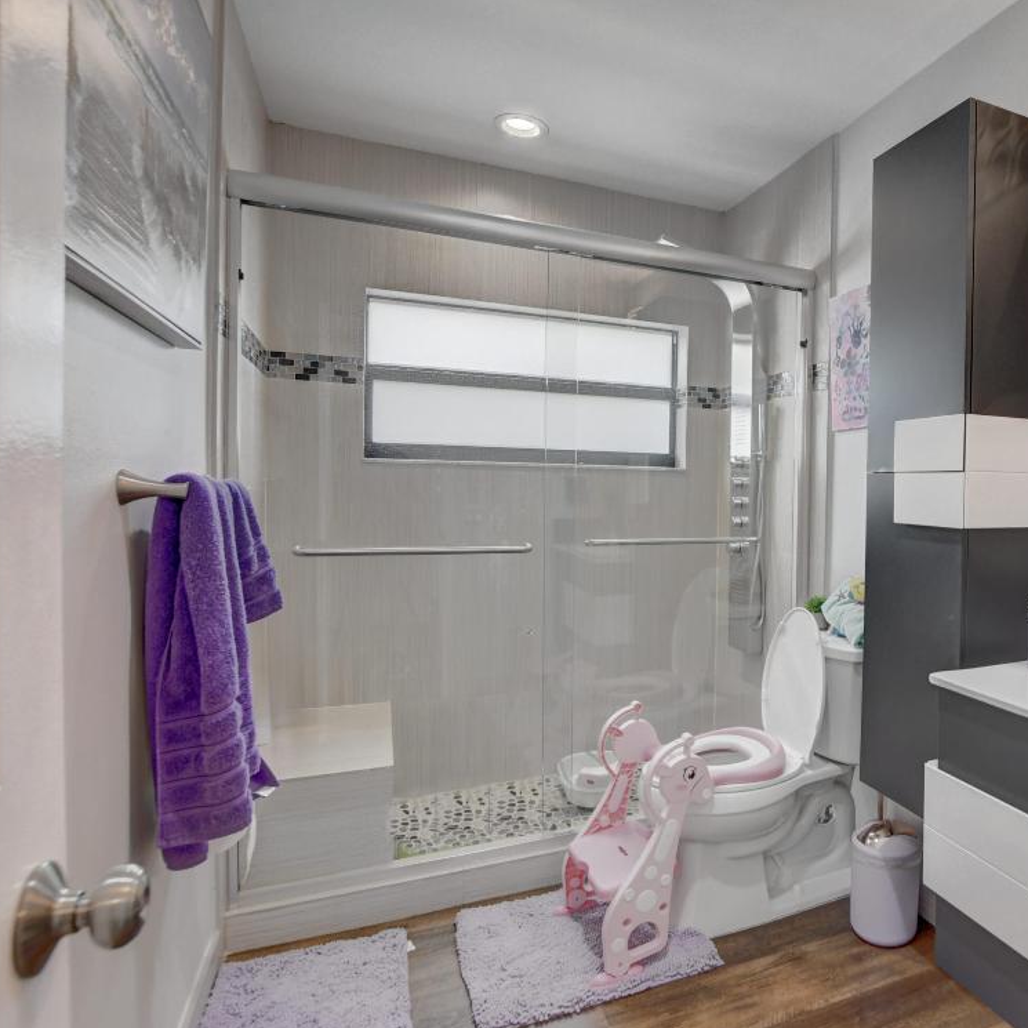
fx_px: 728
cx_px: 760
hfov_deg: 66.5
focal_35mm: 22
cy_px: 504
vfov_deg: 70.5
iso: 1000
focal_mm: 11
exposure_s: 1/60
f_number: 8
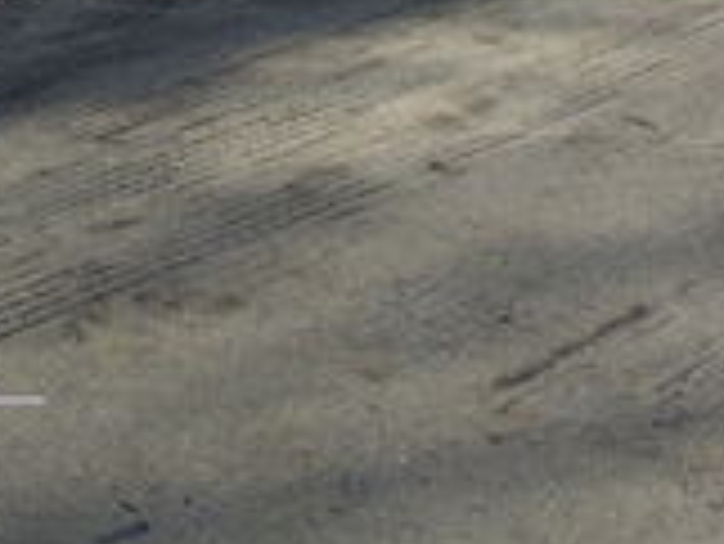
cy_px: -724
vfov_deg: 8.8
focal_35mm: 154
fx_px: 3223
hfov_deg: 12.0
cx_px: -499
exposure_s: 1/400
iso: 100
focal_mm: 5.6
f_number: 3.6
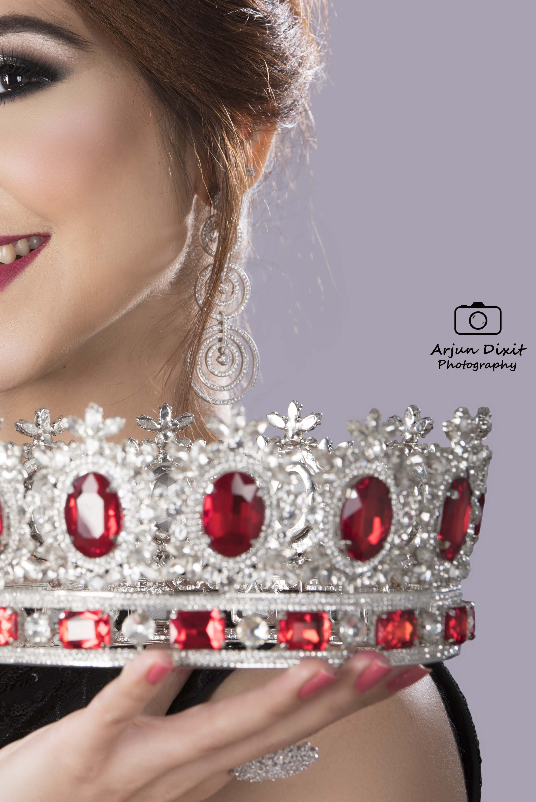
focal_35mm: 235
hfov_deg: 5.8
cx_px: 105
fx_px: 5243
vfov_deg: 8.7
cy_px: 214
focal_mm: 135
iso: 100
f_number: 8
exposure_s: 1/200
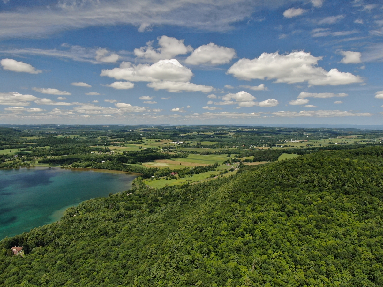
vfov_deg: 56.8
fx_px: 266
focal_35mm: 24
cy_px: 144
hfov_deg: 71.6
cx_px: 192
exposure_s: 1/400
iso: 100
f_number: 2.8
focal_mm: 4.4
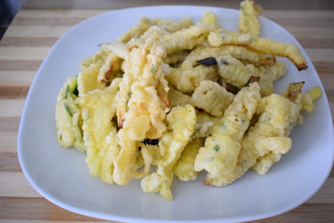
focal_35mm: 38
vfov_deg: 35.5
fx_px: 348
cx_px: 167
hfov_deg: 51.3
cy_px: 112
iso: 3200
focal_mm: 25
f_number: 4
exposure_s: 1/30
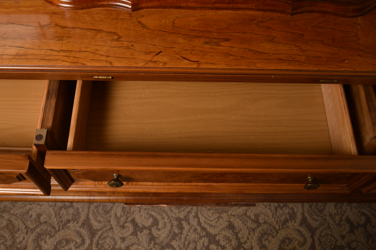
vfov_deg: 36.8
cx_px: 188
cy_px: 125
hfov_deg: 53.2
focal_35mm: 36
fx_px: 376
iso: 100
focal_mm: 24
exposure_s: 1/160
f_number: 5.6
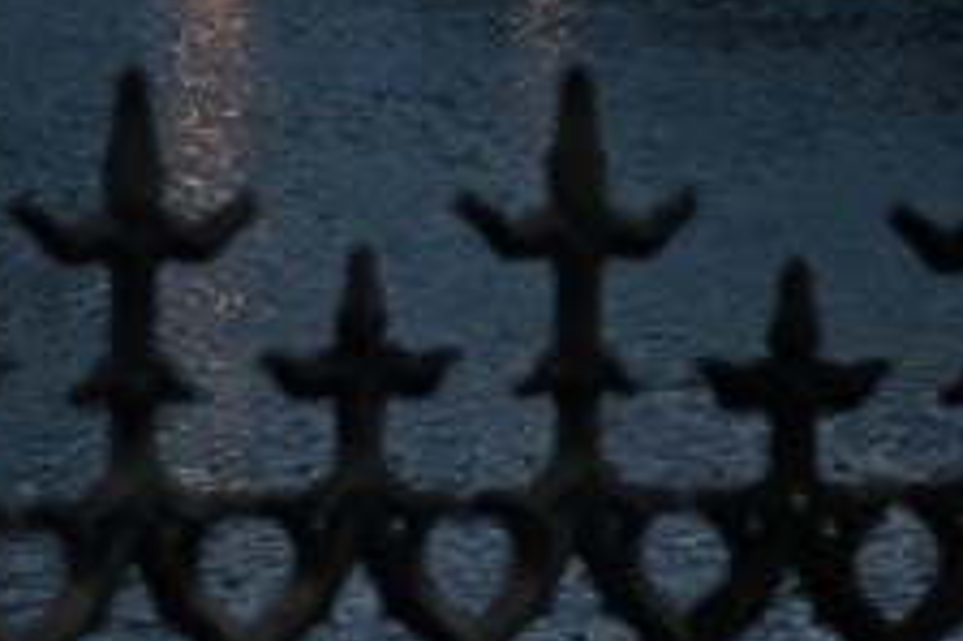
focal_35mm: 273
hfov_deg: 7.5
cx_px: 146
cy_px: -882
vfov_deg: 4.9
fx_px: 7297
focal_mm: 35
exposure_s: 1/125
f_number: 3.2
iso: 6400
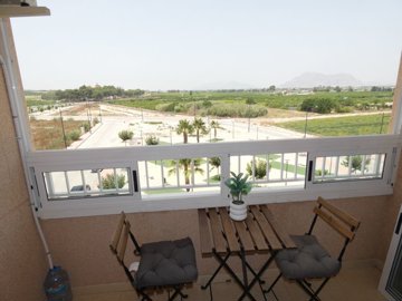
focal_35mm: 20
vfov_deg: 66.0
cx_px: 201
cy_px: 150
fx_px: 232
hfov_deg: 81.7
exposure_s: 1/1000
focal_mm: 3.6
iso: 80
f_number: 2.8
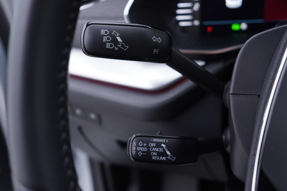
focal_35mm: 36
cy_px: 96
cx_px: 144
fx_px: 287
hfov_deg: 53.1
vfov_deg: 36.9
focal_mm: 24
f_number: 2.8
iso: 160
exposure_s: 1/40
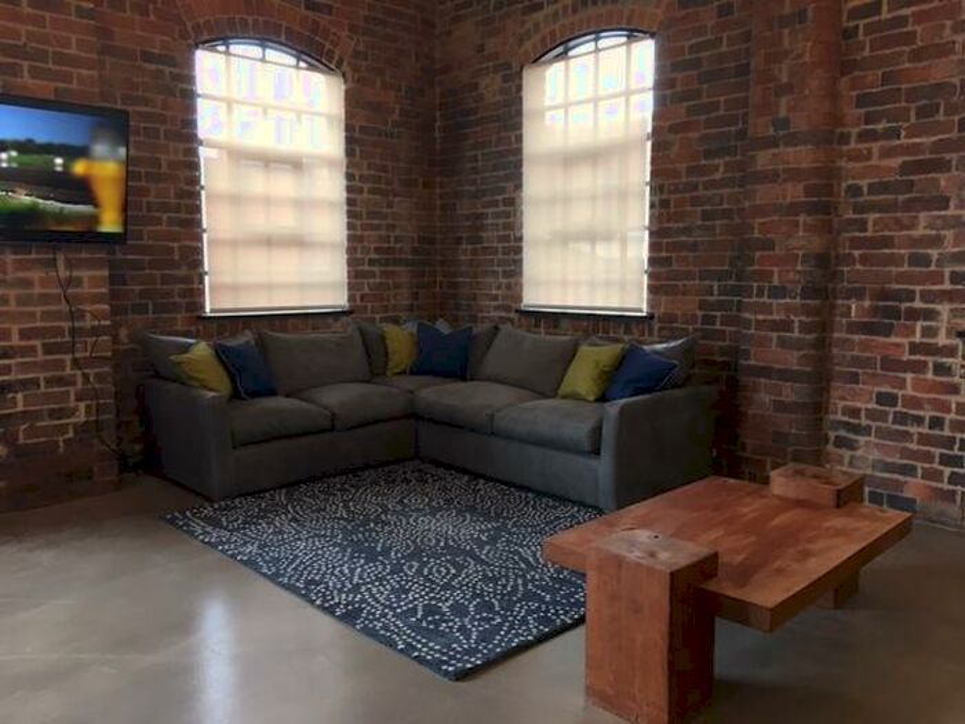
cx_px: 482
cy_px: 362
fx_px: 808
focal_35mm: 29
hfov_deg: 61.7
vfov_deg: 48.2
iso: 64
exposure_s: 1/33
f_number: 2.2
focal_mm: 4.15
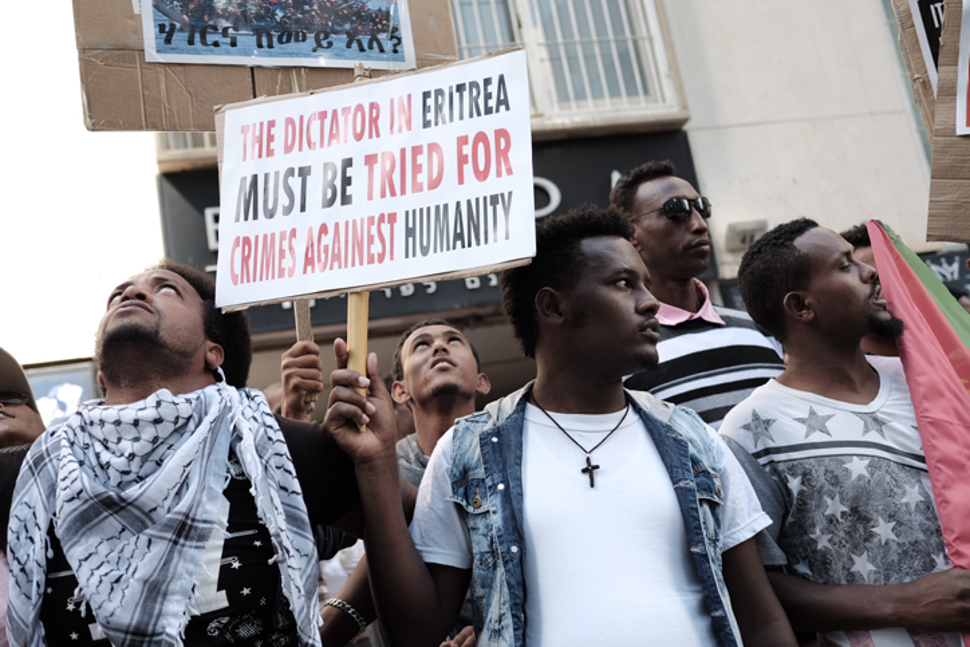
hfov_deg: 54.4
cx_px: 485
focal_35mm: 35
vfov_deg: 37.9
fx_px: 943
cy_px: 324
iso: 400
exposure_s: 1/500
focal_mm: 23
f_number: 2.5
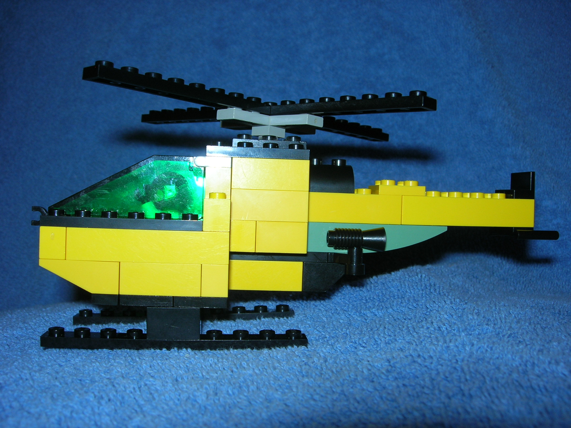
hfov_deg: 49.0
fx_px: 627
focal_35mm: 38
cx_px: 286
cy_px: 214
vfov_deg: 37.7
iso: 64
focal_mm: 7.8
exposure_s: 1/60.1
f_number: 4.8
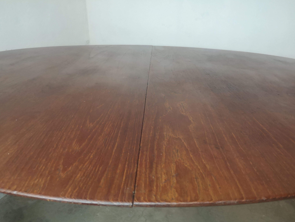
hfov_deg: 63.4
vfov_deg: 49.7
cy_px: 113
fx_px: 239
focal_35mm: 28
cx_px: 148
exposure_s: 1/33.3
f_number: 1.8
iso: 320
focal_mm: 3.95
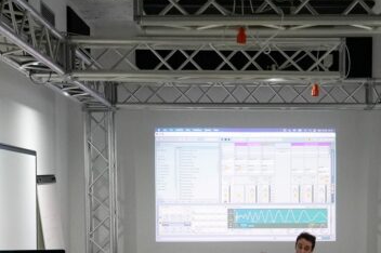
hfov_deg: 24.4
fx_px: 878
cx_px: 242
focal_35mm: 83
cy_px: 270
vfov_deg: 16.0
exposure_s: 1/160
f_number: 4
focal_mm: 38
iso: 5000
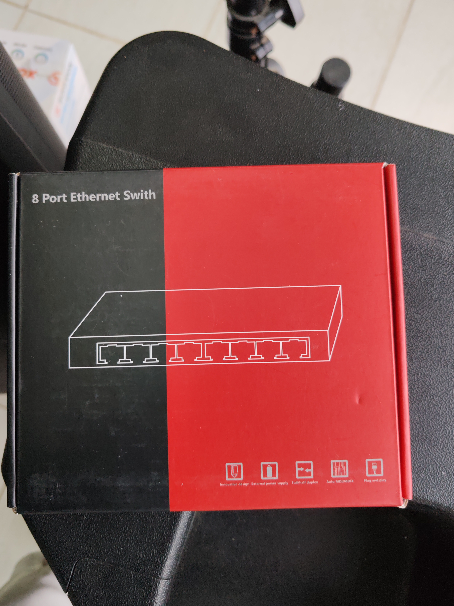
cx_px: 227
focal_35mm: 27
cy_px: 303
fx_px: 472
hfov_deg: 51.4
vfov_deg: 65.3
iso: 250
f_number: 1.9
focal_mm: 6.12
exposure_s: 1/100
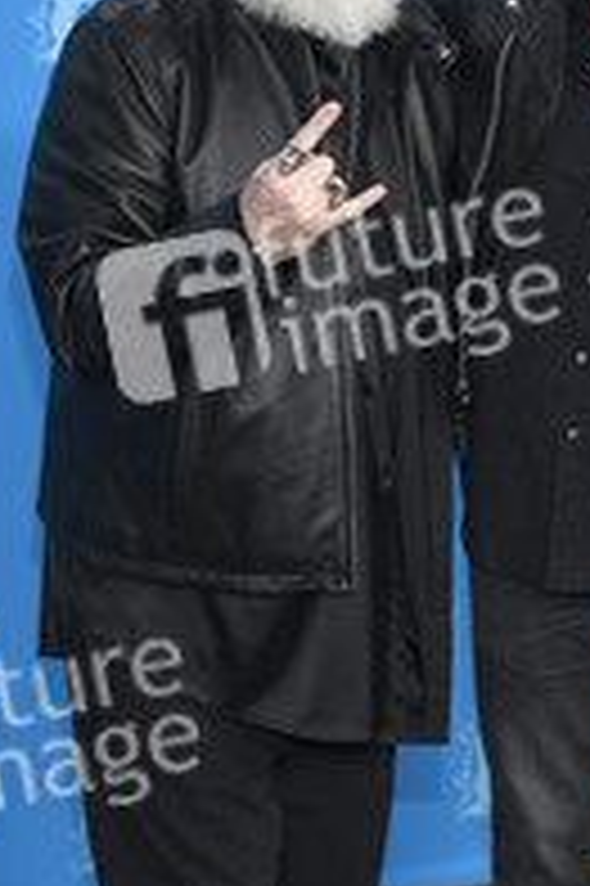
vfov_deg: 14.5
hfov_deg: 9.6
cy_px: 522
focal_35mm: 142
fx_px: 3497
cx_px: 459
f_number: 3.5
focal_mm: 70
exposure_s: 1/320
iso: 800
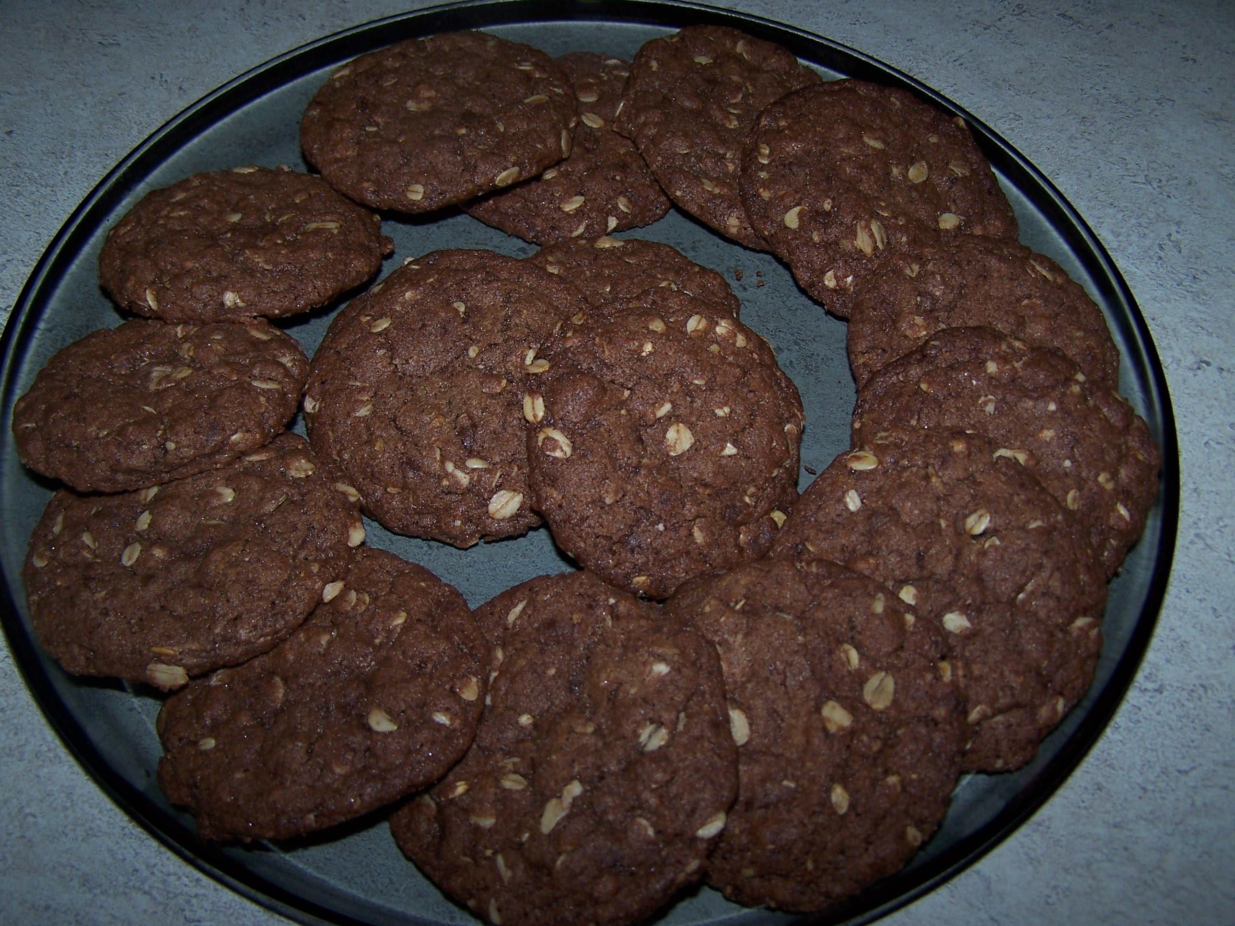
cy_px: 463
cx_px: 618
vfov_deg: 37.7
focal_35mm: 38
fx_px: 1356
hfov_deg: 49.0
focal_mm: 6.3
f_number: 2.8
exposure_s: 1/60
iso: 80
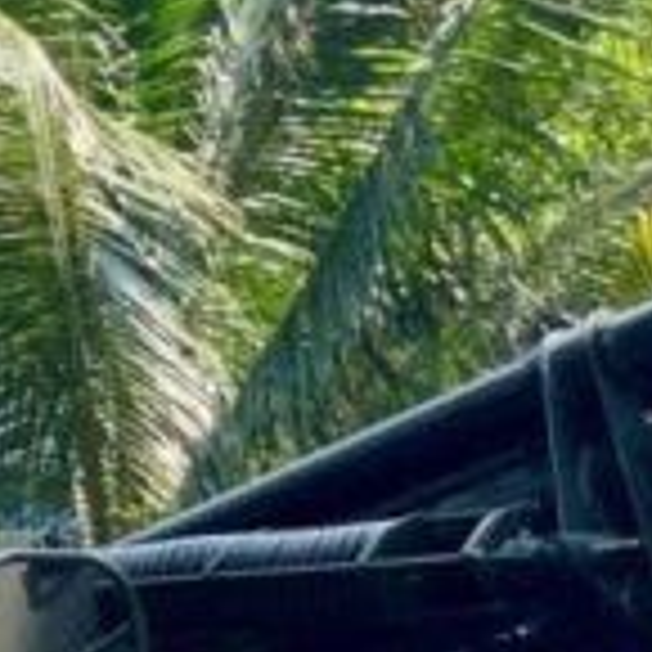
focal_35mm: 162
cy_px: 688
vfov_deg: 10.7
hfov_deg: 8.3
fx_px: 3452
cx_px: -1556
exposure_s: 1/1304
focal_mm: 4.2
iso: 32
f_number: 1.6
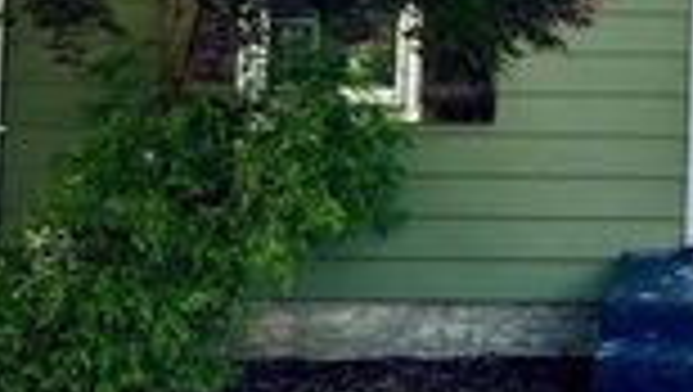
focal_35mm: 92
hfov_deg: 21.3
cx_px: 864
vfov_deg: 12.9
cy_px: -47
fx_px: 1692
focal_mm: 5.7
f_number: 1.5
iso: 50
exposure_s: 1/1395
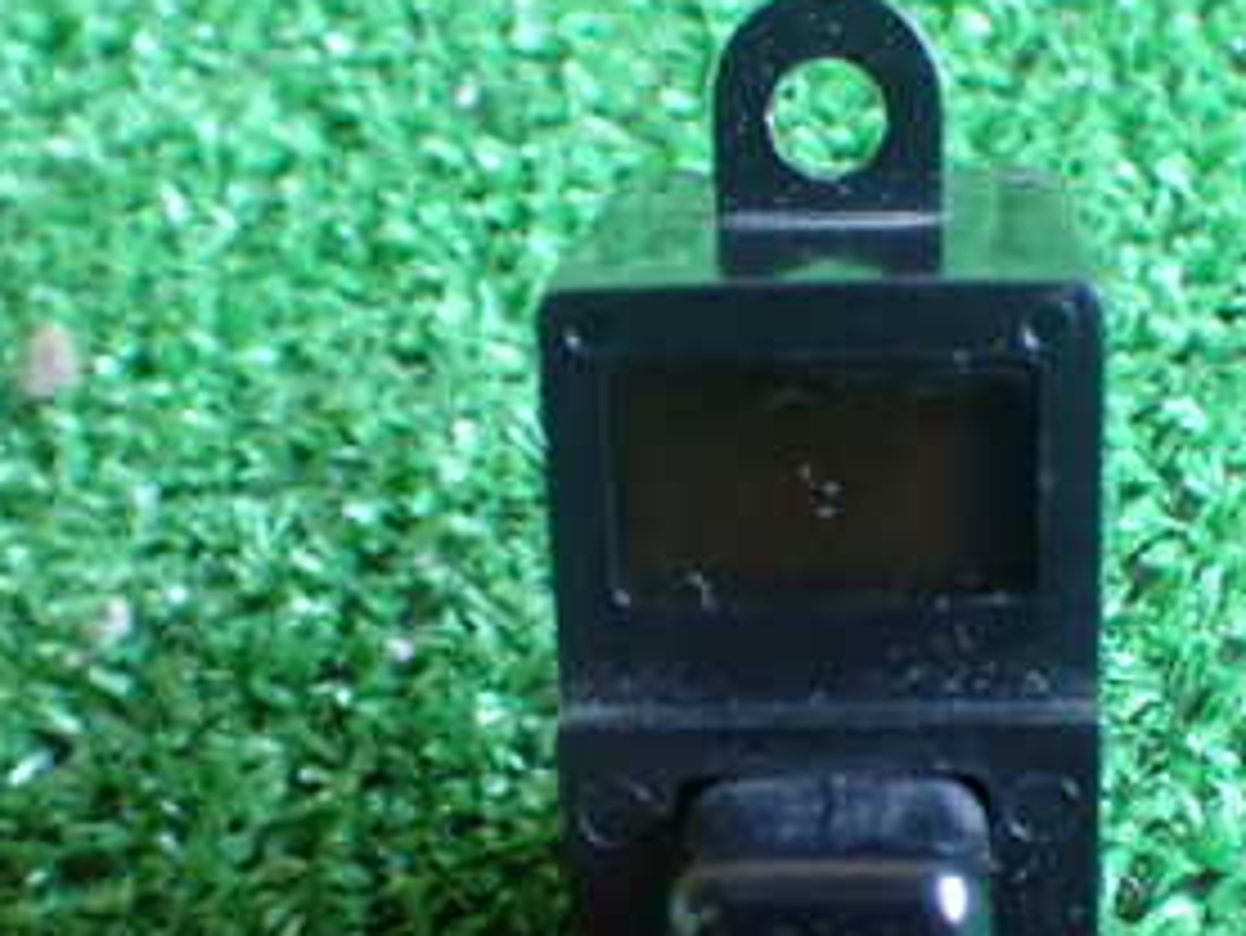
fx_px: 2341
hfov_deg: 29.4
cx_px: 900
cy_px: 738
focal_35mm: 65
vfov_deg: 22.3
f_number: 2.3
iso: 800
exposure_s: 1/40
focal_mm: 5.4
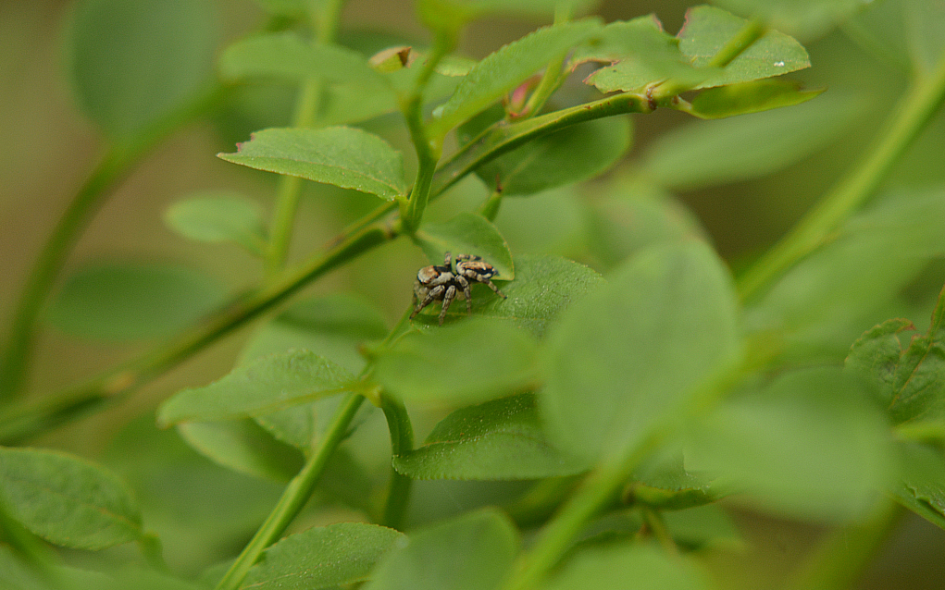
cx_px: 472
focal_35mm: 306
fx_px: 7880
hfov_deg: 6.9
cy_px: 289
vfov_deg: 4.3
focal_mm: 200
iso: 400
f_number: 8
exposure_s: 1/100
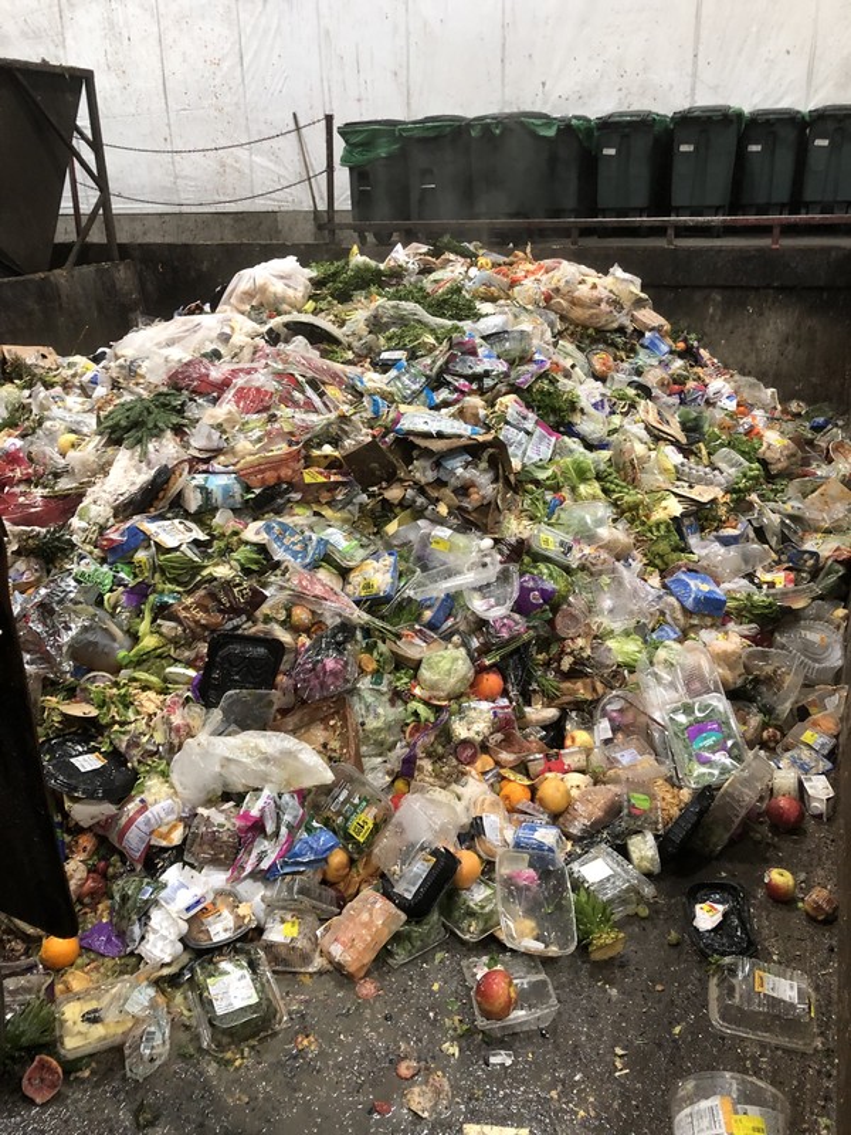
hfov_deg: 49.7
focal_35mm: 28
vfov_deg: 63.4
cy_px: 568
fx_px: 918
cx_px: 426
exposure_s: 1/15
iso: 64
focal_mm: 3.99
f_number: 1.8
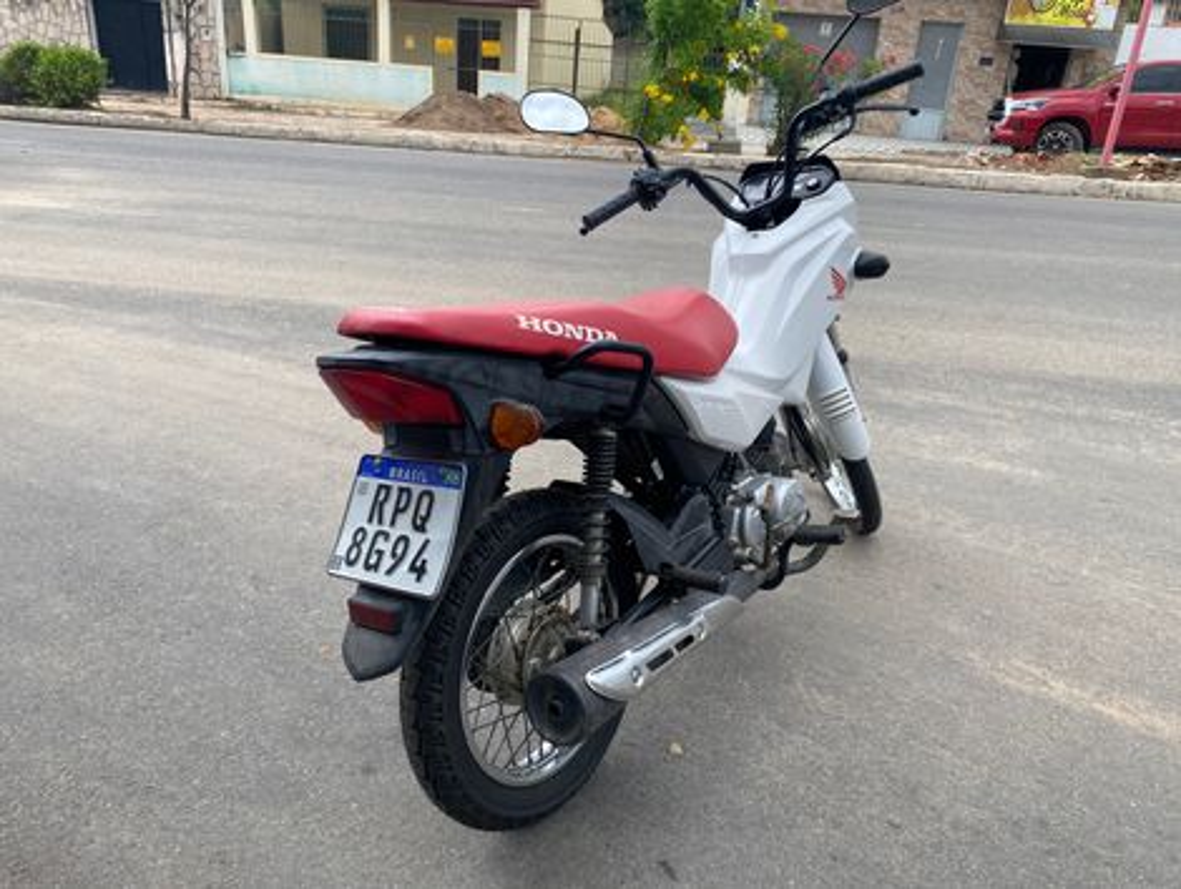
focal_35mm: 26
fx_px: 888
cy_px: 444
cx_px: 590
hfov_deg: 67.2
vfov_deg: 53.2
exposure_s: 1/1412
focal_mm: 4.25
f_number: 1.8
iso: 32
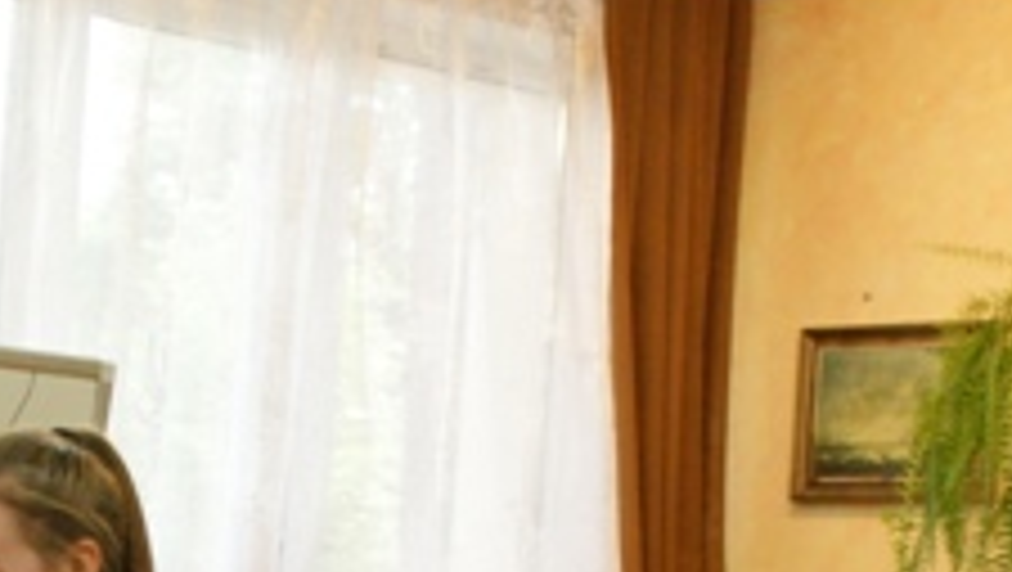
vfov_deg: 9.4
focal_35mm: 125
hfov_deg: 16.9
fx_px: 3357
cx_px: 90
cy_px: 914
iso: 400
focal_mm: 28
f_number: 4.5
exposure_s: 1/60
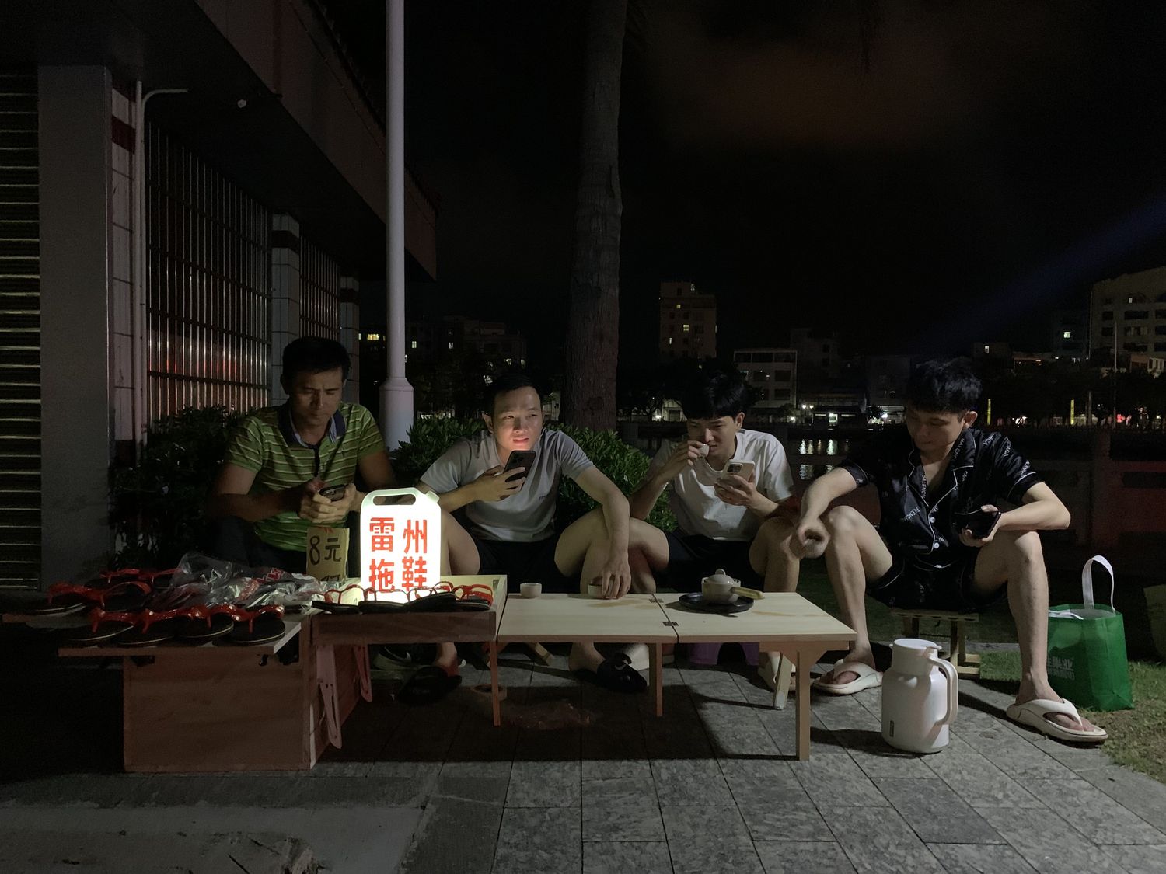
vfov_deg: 53.1
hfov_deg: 67.3
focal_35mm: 26
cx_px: 583
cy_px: 437
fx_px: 876
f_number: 1.8
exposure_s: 1/24
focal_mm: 4.25
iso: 640
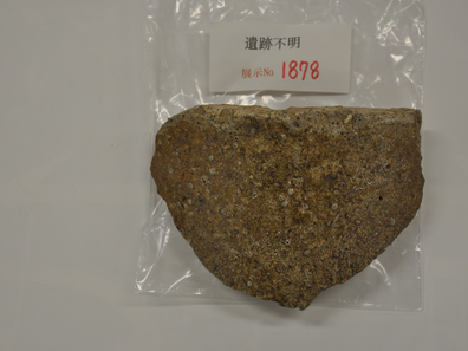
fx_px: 933
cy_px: 175
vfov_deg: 21.3
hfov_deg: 28.2
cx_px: 247
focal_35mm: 69
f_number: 5
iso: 400
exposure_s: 1/100
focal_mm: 42
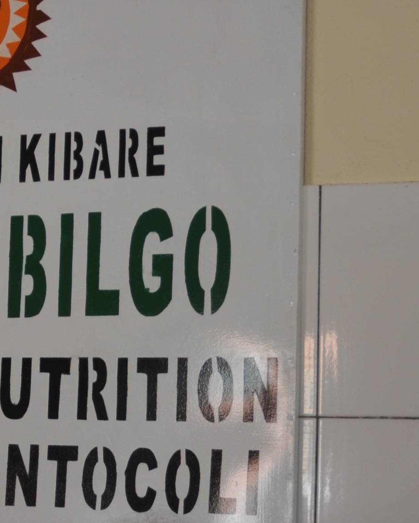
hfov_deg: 16.3
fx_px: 1457
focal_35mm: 94
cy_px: 442
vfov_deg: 20.1
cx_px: 95
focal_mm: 18
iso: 200
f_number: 4
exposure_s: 1/60
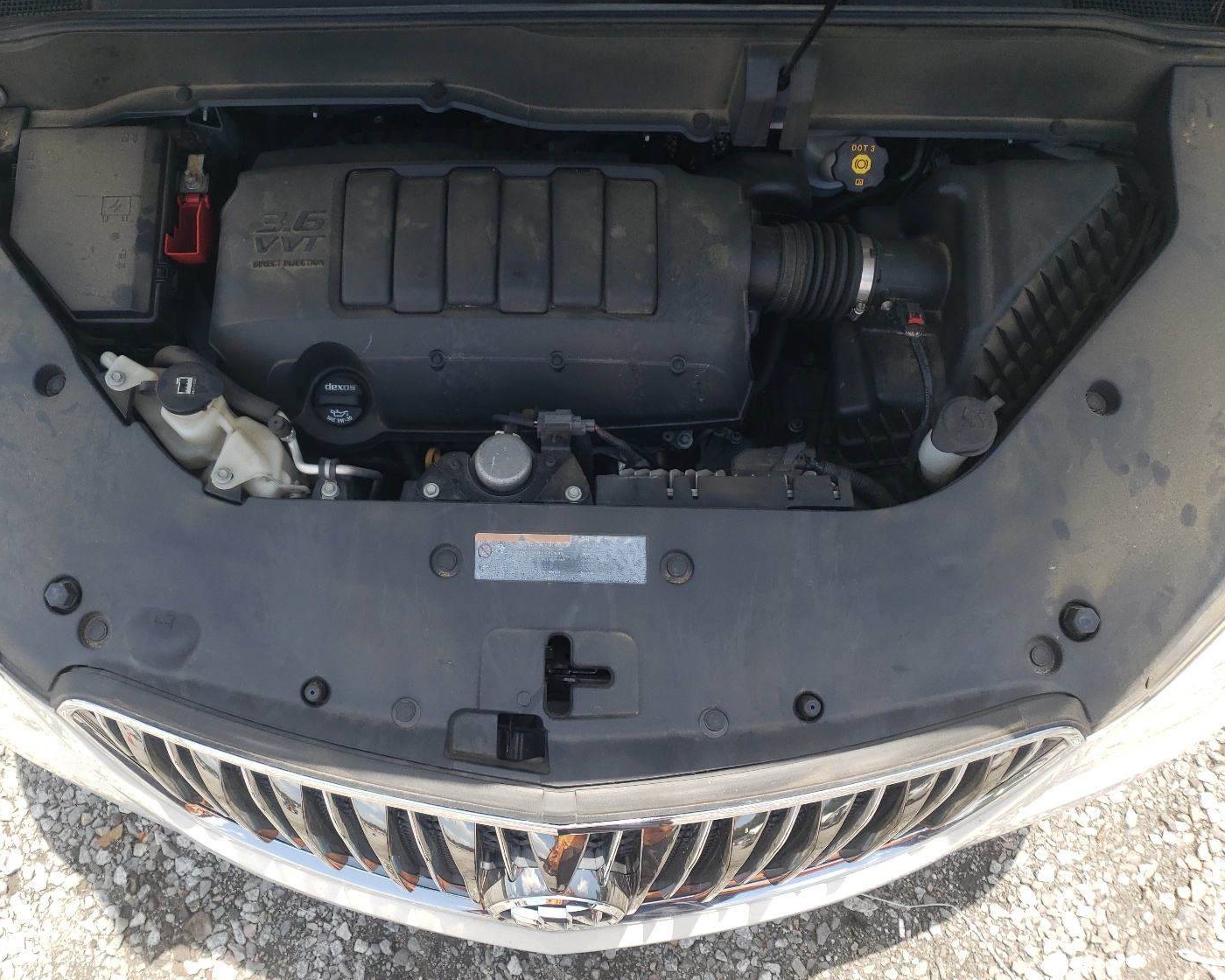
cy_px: 485
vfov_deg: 50.0
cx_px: 527
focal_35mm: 29
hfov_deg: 60.2
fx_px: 1051
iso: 50
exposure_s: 1/909
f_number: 1.5
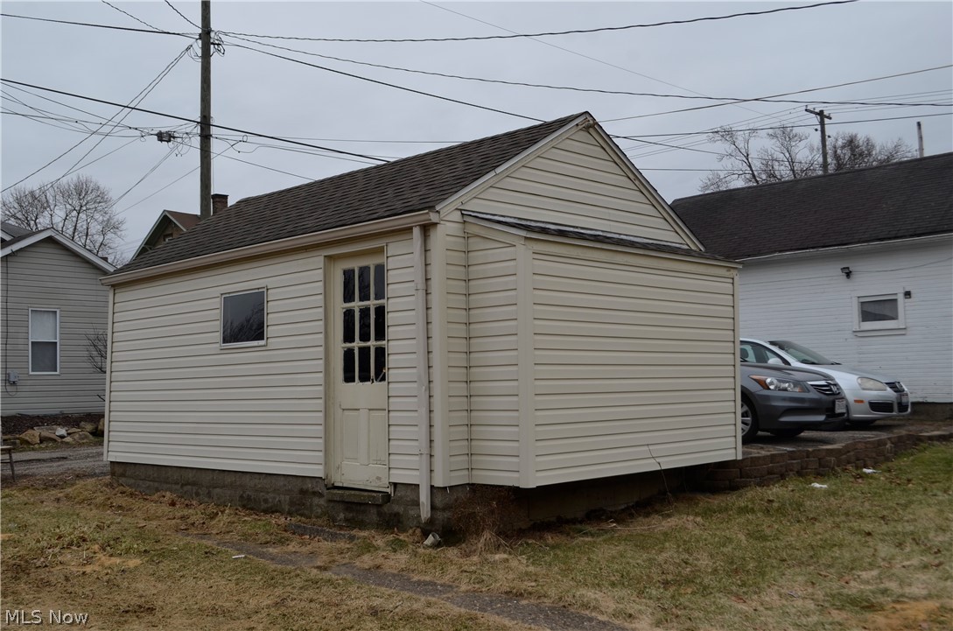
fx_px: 951
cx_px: 476
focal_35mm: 36
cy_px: 316
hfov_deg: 53.2
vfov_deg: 36.7
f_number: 8
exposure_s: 1/250
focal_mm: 24
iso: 180
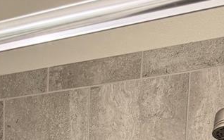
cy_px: 417
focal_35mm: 96
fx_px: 586
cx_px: 117
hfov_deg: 21.6
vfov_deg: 10.1
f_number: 1.78
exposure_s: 1/120
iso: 320
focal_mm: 6.76
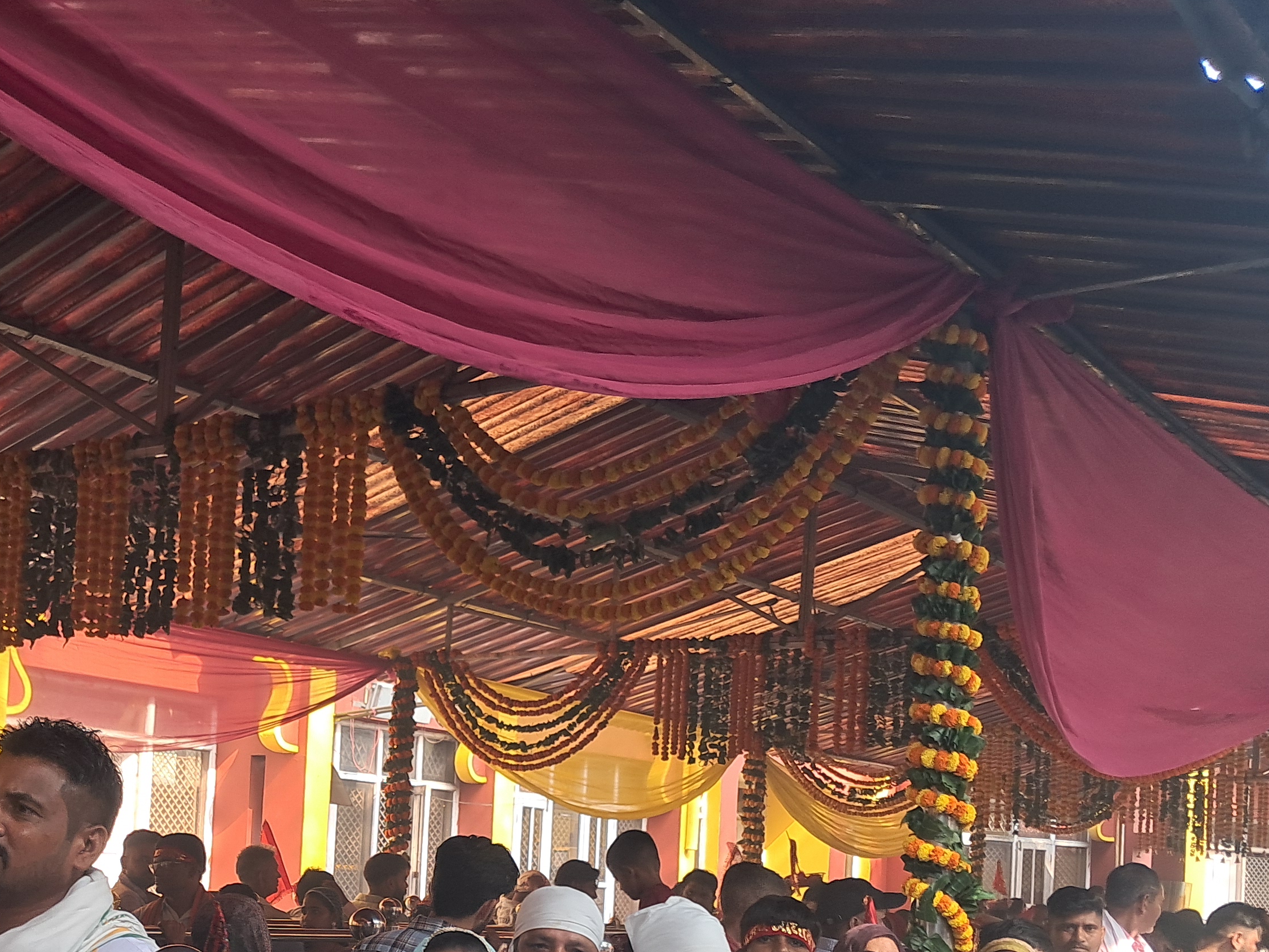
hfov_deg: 37.6
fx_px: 1796
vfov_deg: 28.7
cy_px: 825
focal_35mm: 49
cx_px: 268
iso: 50
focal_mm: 4
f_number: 1.8
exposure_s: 1/50
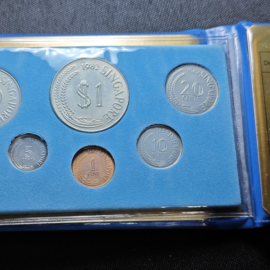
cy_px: 135
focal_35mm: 58
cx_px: 92
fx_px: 512
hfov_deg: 29.4
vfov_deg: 29.6
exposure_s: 1/100
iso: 64
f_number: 1.6
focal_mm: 5.84
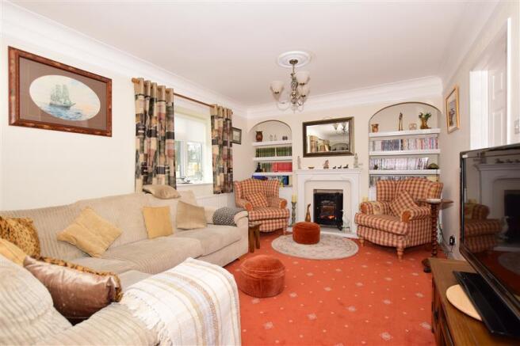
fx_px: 217
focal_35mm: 15
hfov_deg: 100.4
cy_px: 173
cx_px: 260
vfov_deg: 77.3
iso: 400
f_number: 5.6
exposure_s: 1/80
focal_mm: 10
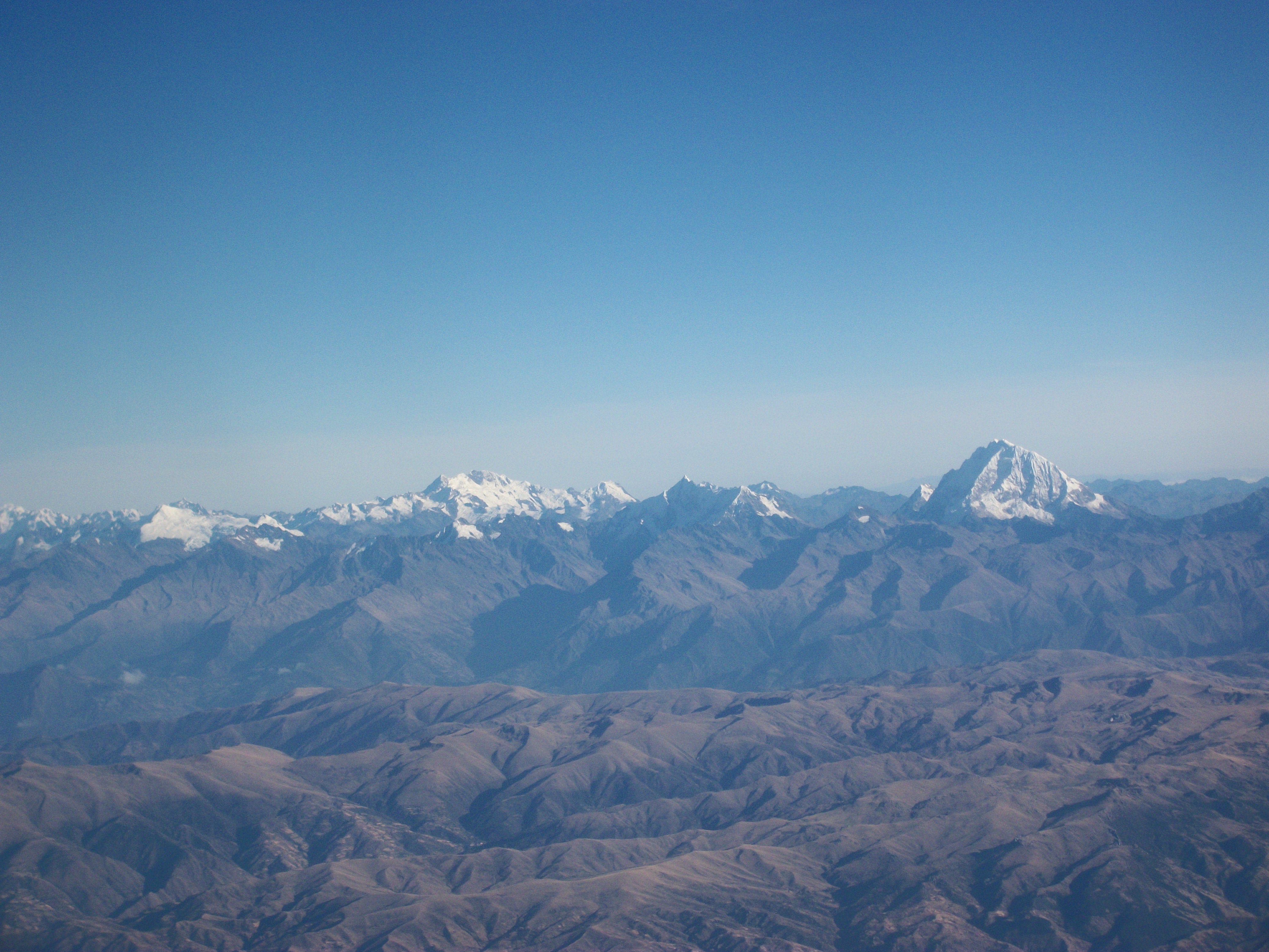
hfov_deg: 18.7
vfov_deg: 14.1
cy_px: 476
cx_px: 634
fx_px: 3849
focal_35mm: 105
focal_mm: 18.8
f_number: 5.7
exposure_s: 1/500
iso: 80
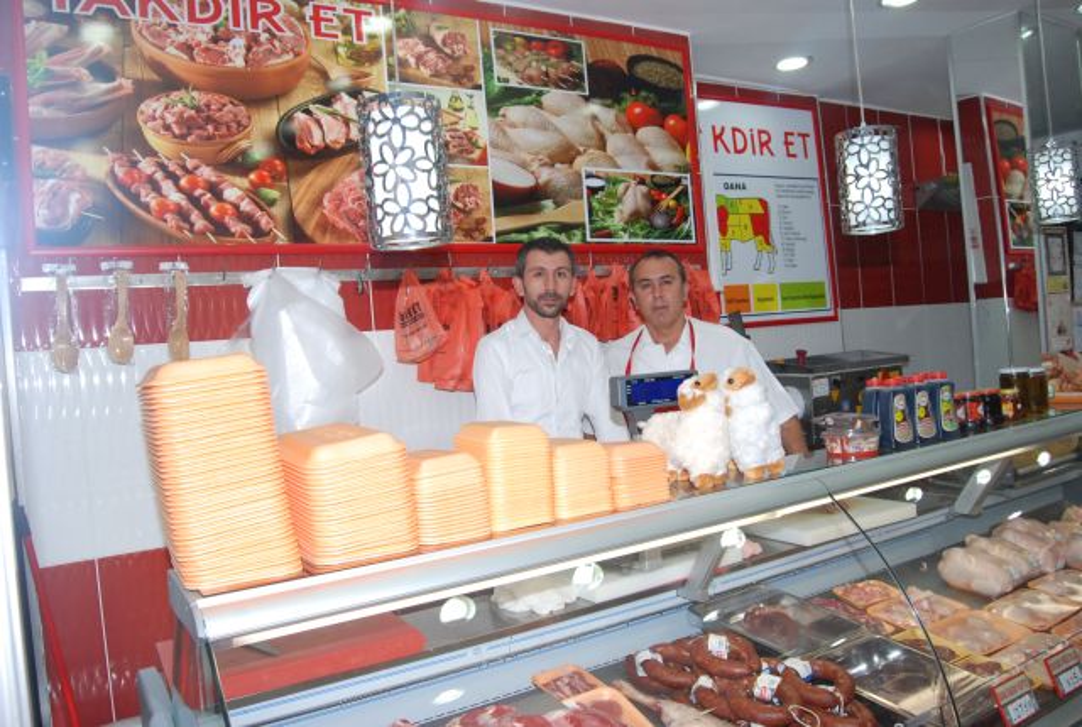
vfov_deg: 48.2
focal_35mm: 27
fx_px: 813
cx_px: 541
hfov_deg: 67.3
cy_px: 364
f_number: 9
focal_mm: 18
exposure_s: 1/200
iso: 1000
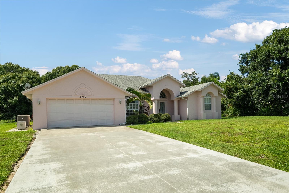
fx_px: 185
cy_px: 96
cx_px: 144
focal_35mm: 23
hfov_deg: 76.1
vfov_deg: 55.1
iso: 2000
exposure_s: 1/1250
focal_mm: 23
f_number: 8
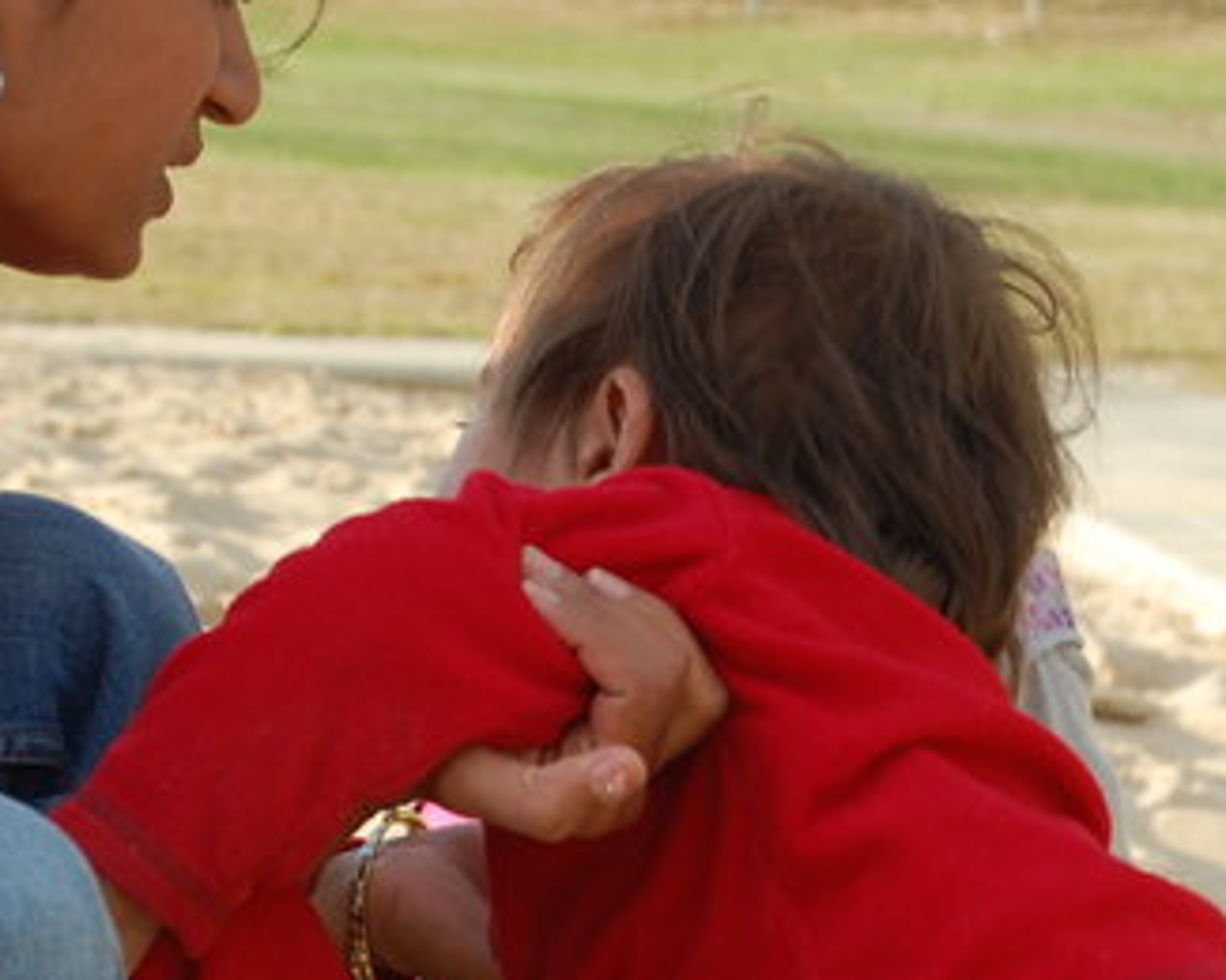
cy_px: 873
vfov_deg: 6.3
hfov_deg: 7.9
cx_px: 939
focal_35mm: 243
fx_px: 8834
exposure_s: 1/250
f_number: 8
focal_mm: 55
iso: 200
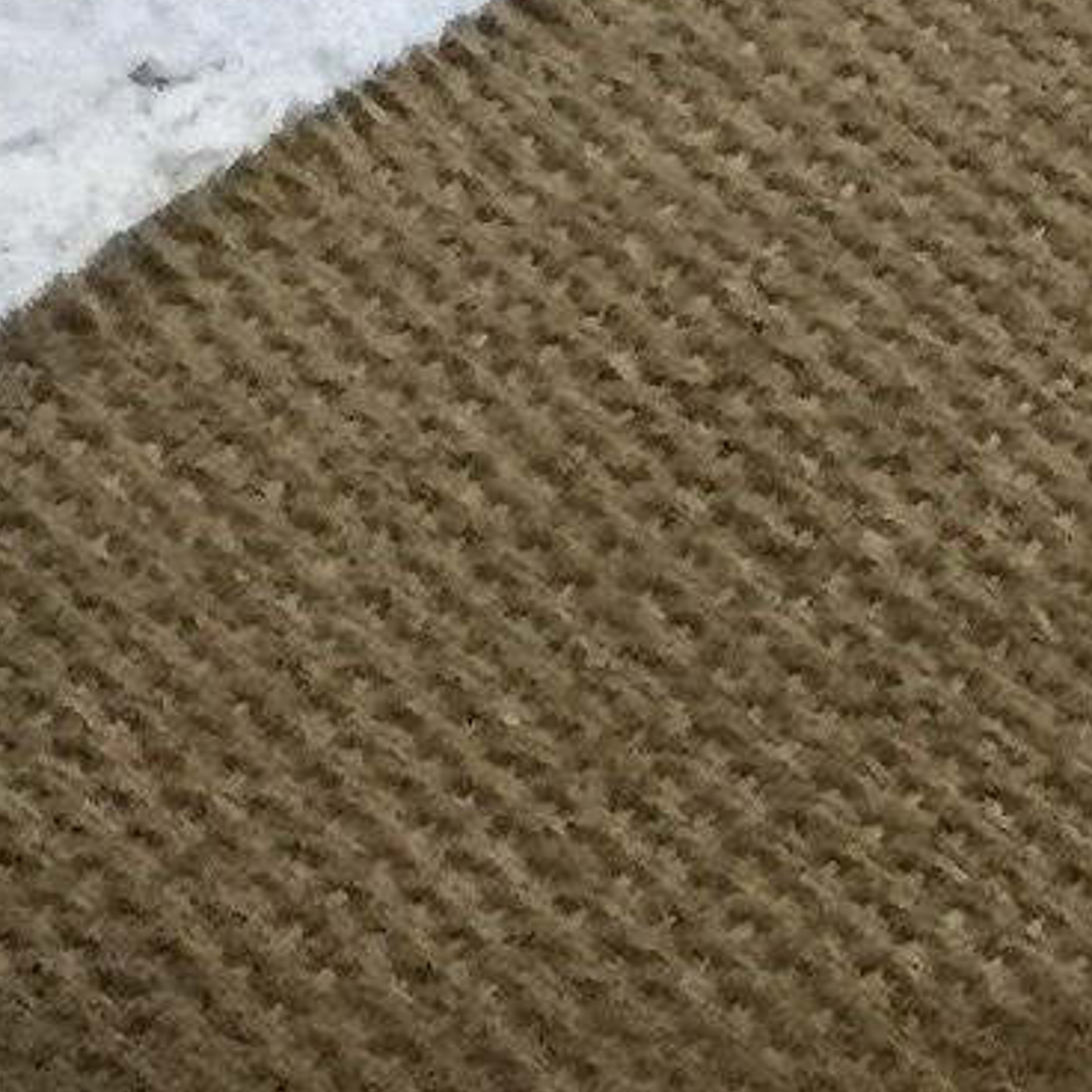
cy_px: -2371
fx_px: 8673
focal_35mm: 243
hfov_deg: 6.9
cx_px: 2288
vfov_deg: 6.5
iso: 200
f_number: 2.4
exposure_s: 1/25
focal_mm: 3.3
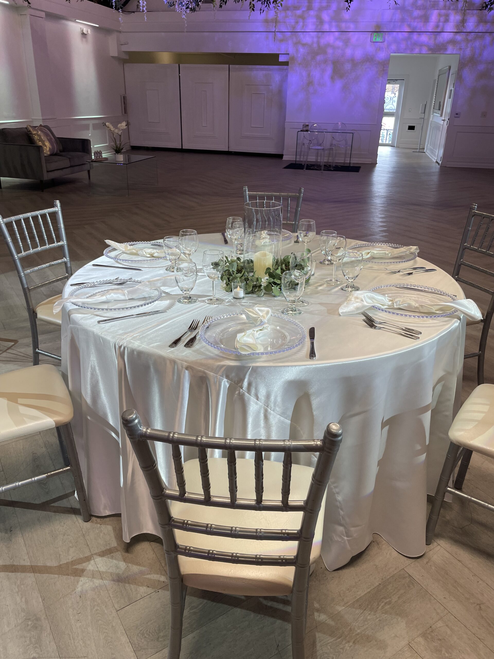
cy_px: 330
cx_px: 247
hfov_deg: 53.1
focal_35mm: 26
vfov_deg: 67.3
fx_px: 495
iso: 80
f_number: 1.6
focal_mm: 4.2
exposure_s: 1/60
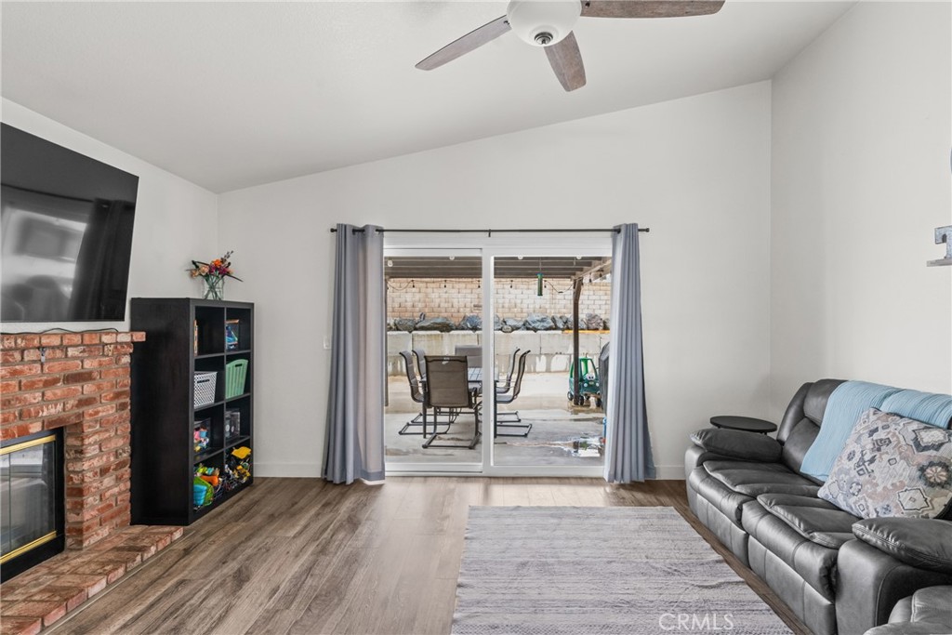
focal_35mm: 16
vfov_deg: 73.8
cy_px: 318
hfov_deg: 96.7
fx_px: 423
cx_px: 476
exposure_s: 5
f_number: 8
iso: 1000
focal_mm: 16
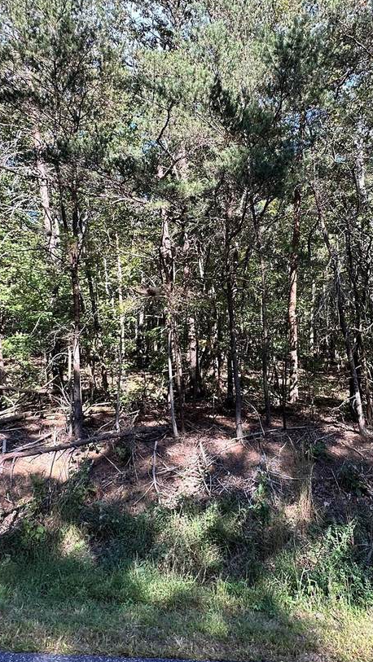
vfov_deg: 76.2
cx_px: 236
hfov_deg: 47.2
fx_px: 422
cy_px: 309
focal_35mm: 24
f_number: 2.2
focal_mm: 2.22
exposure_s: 1/140
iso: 40
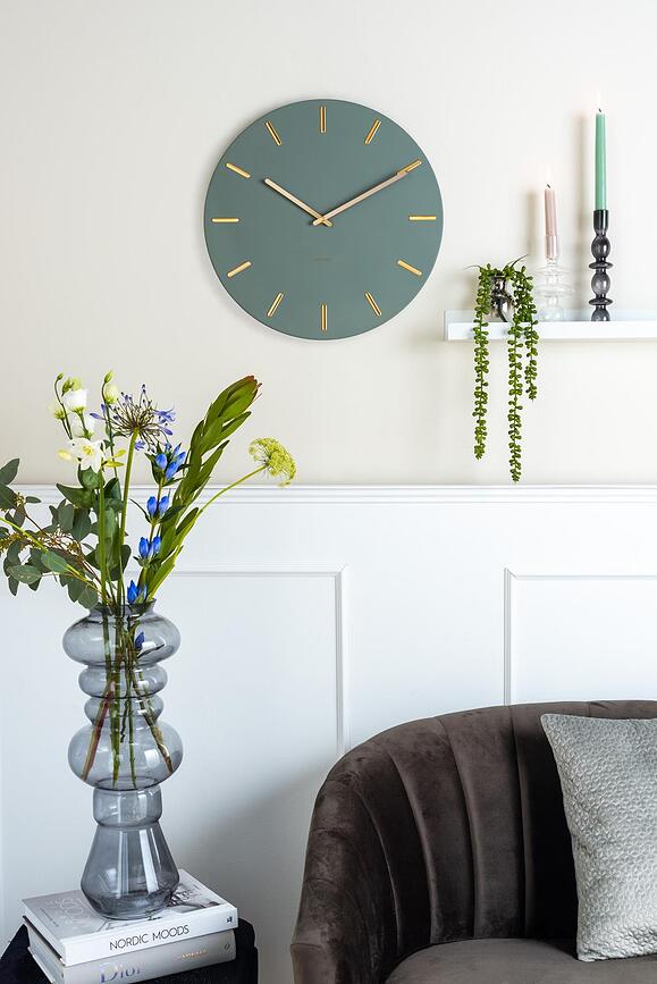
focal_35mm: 48
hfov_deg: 28.1
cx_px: 328
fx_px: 1312
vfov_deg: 41.1
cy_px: 492
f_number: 10
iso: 200
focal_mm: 48
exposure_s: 1/80
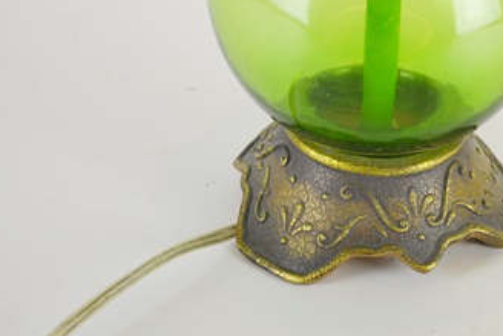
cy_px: 57
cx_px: 406
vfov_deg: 10.0
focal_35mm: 137
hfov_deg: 14.9
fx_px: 1915
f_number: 5.6
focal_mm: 50
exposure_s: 1/125
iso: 280
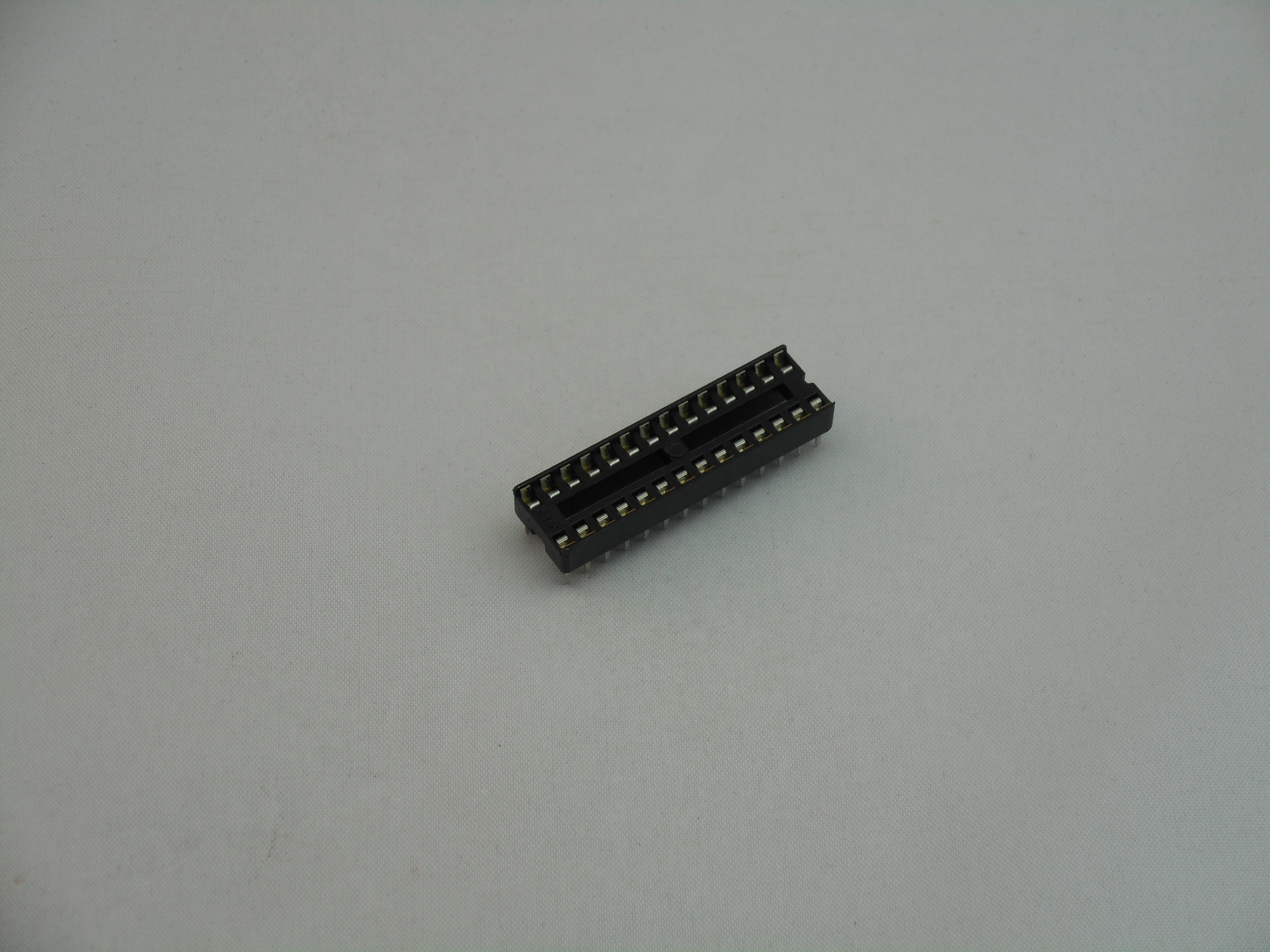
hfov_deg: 22.0
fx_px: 3265
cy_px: 476
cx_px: 635
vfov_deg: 16.6
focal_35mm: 89
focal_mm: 15.9
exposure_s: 1/60
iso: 110
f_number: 5.6
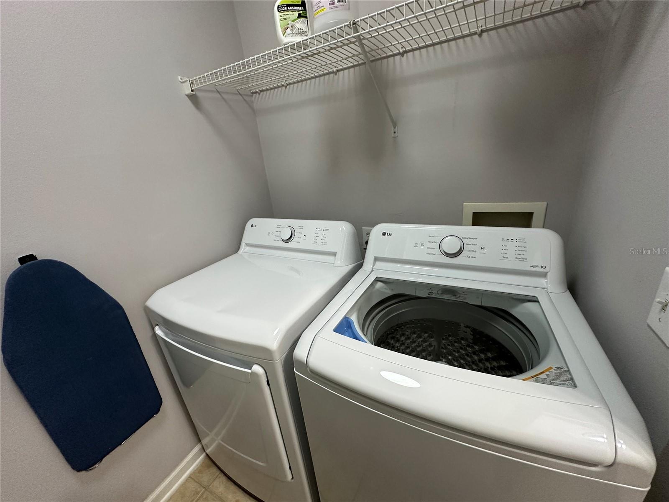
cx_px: 334
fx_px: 271
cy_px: 251
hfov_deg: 102.1
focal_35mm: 14
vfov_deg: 85.7
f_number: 2.2
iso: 250
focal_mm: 2.22
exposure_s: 1/120
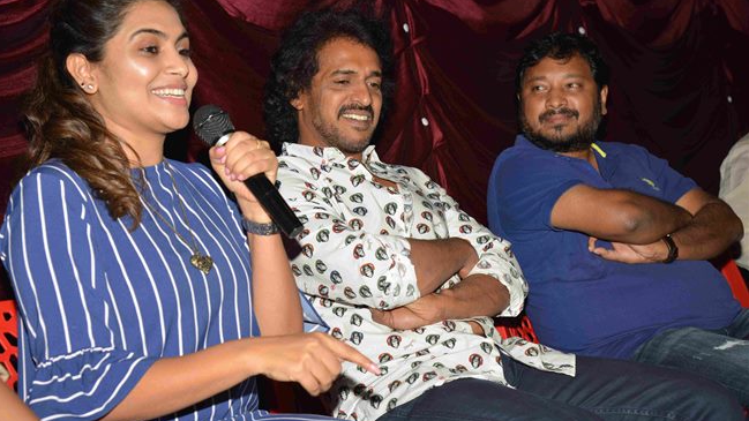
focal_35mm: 66
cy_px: 191
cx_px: 369
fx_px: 1311
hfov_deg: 31.9
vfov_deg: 18.3
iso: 200
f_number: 7.1
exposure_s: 1/125
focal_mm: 62
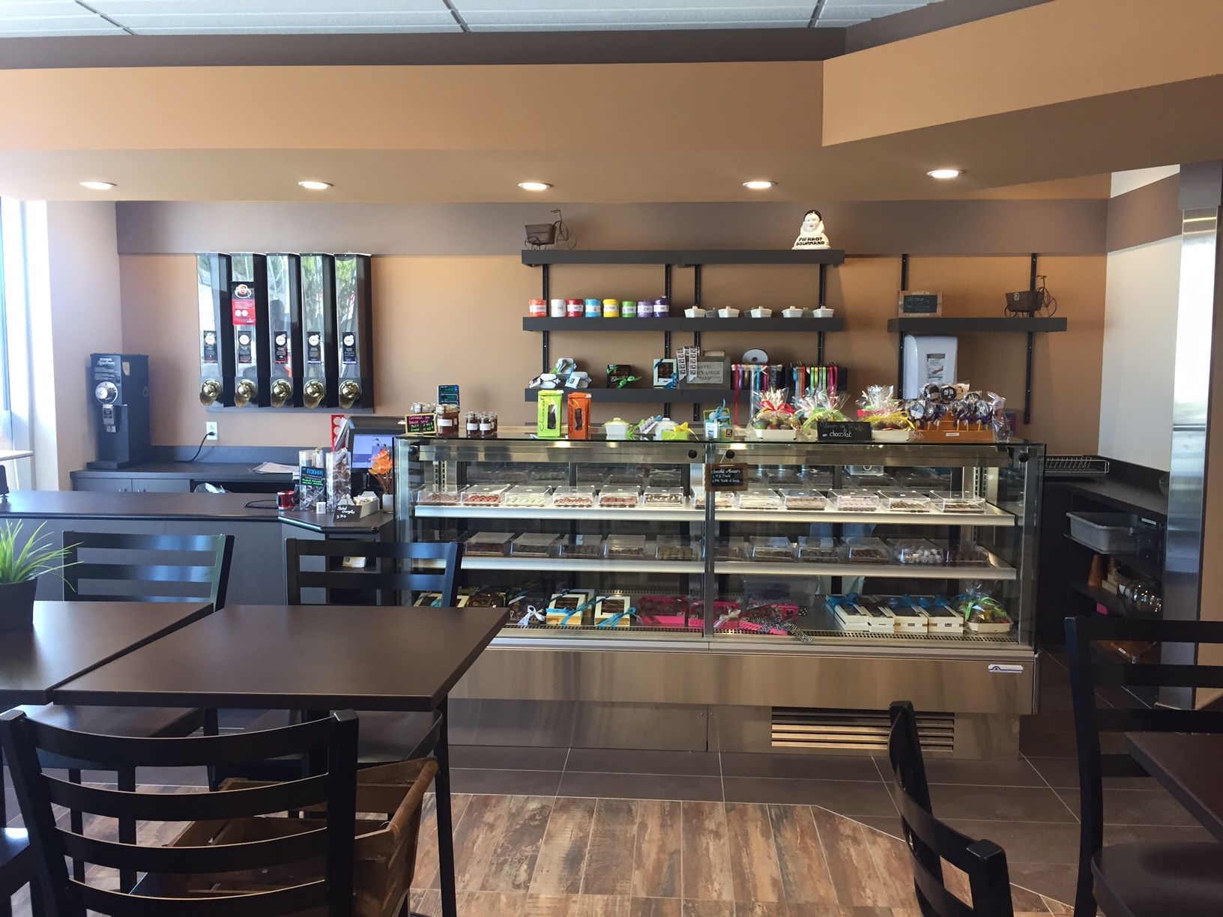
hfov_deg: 61.7
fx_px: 1025
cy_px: 458
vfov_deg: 48.2
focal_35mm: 29
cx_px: 612
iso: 40
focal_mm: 4.15
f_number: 2.2
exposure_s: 1/30
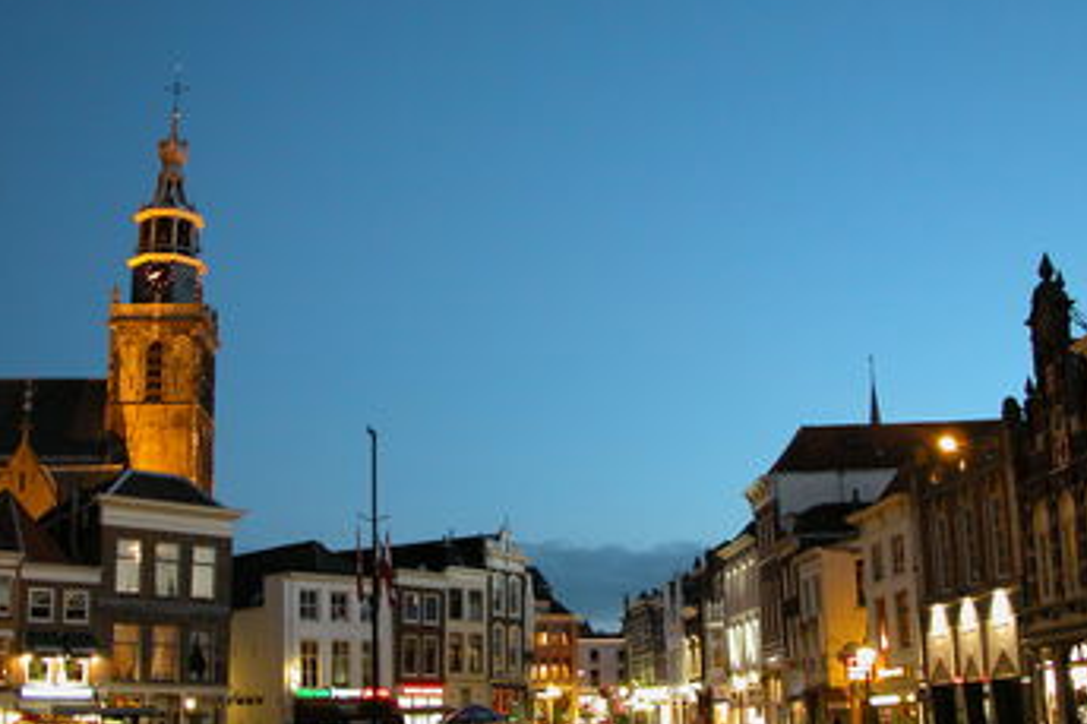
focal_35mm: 46
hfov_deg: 42.8
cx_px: 518
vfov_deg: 29.2
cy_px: 424
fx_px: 1388
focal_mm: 10
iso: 382
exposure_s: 1/3.3
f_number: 2.9
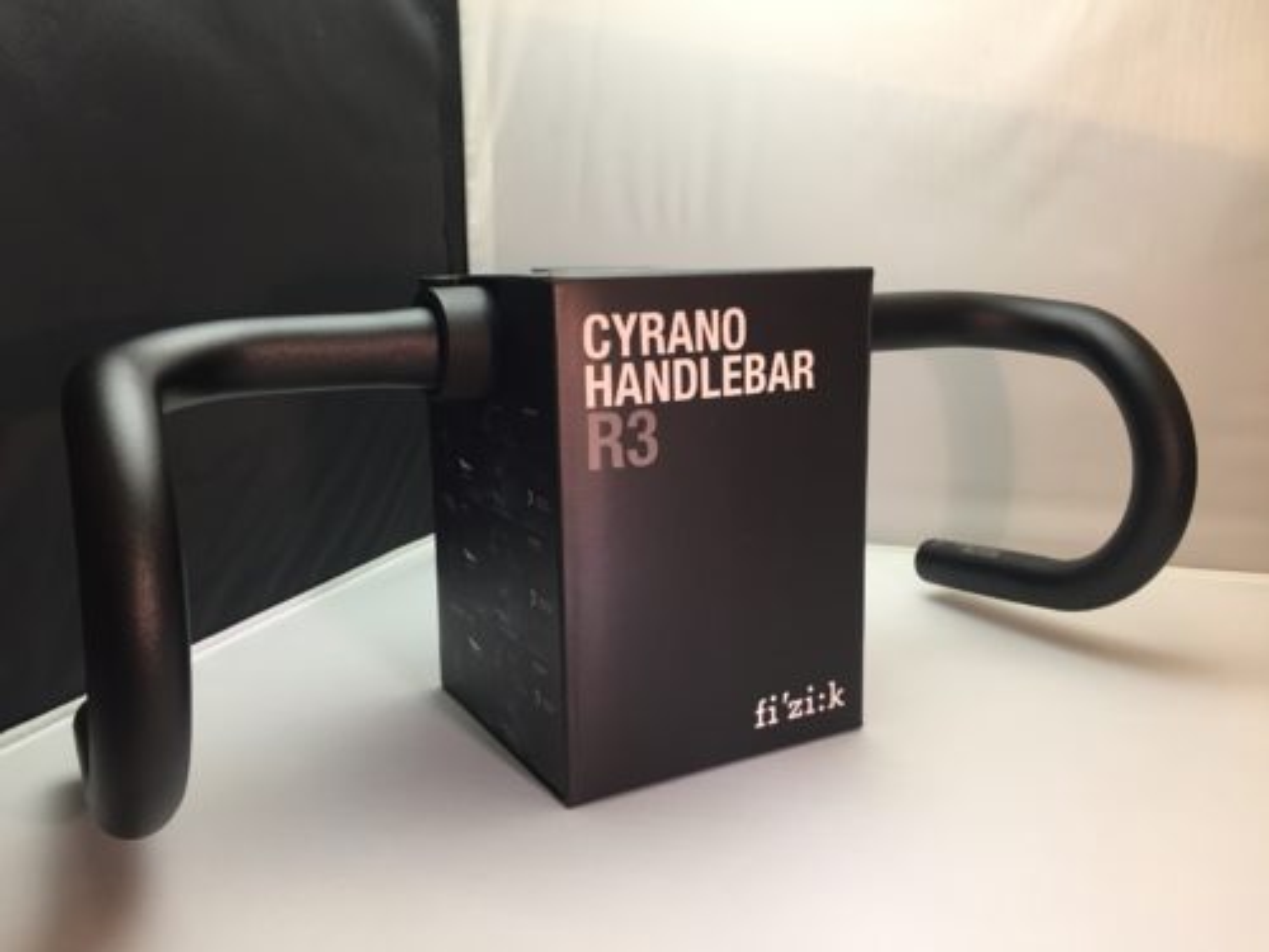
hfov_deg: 61.7
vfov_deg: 48.2
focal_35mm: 29
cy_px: 476
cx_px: 634
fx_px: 1063
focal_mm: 4.15
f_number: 2.2
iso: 80
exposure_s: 1/33
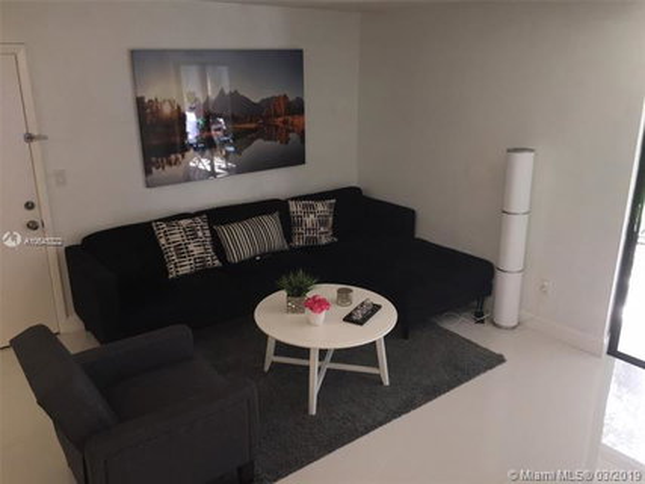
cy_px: 242
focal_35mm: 29
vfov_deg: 48.2
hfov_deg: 61.7
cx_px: 322
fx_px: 540
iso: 100
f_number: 2.2
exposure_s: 1/30
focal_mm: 4.15
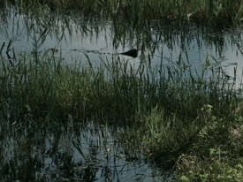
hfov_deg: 5.3
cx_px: 169
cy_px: 120
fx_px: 2631
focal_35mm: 375
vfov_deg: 4.0
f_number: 8
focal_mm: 70
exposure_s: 1/160
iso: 100
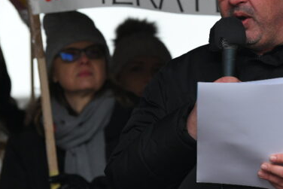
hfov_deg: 4.9
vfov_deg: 3.3
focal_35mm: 422
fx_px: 3318
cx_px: 266
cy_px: -19
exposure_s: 1/200
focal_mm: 155
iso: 800
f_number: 4
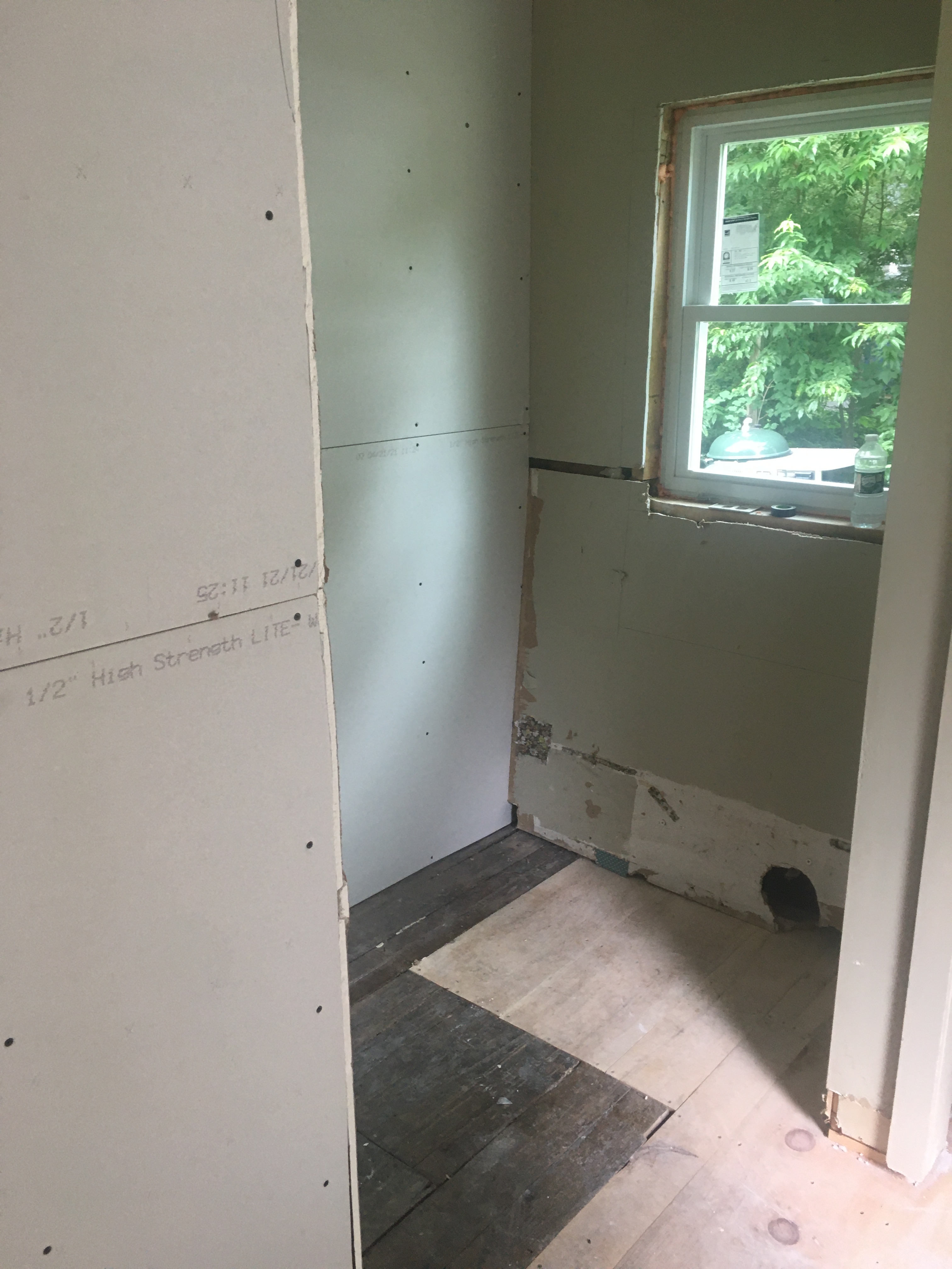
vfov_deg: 61.7
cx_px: 476
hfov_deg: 48.2
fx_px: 1063
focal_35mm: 29
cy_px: 634
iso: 40
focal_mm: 4.15
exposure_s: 1/30
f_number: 2.2
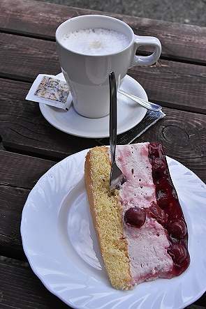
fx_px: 387
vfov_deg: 43.6
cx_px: 103
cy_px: 154
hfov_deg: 29.8
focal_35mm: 45
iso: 2500
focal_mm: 30
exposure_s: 1/2500
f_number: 9
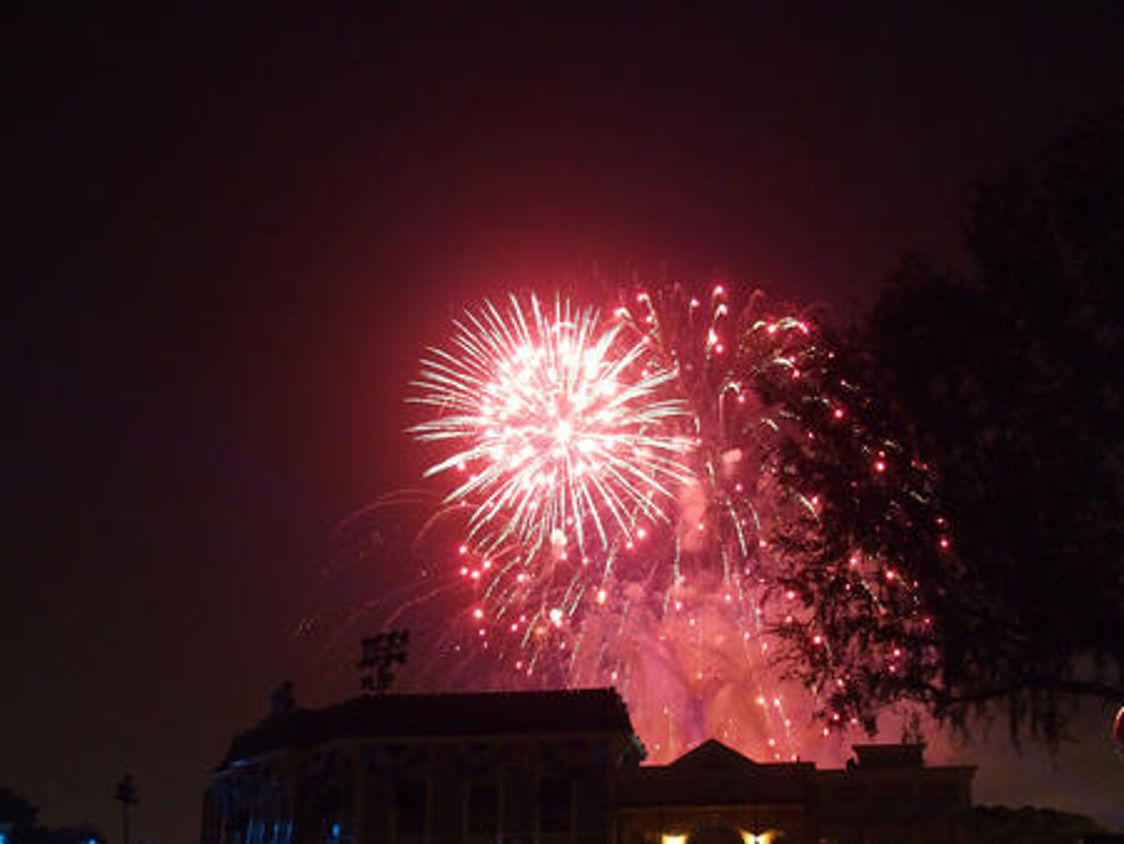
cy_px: 422
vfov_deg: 34.4
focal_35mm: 42
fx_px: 1364
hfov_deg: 44.8
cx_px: 562
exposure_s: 1/10
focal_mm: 9
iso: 1250
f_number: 2.8
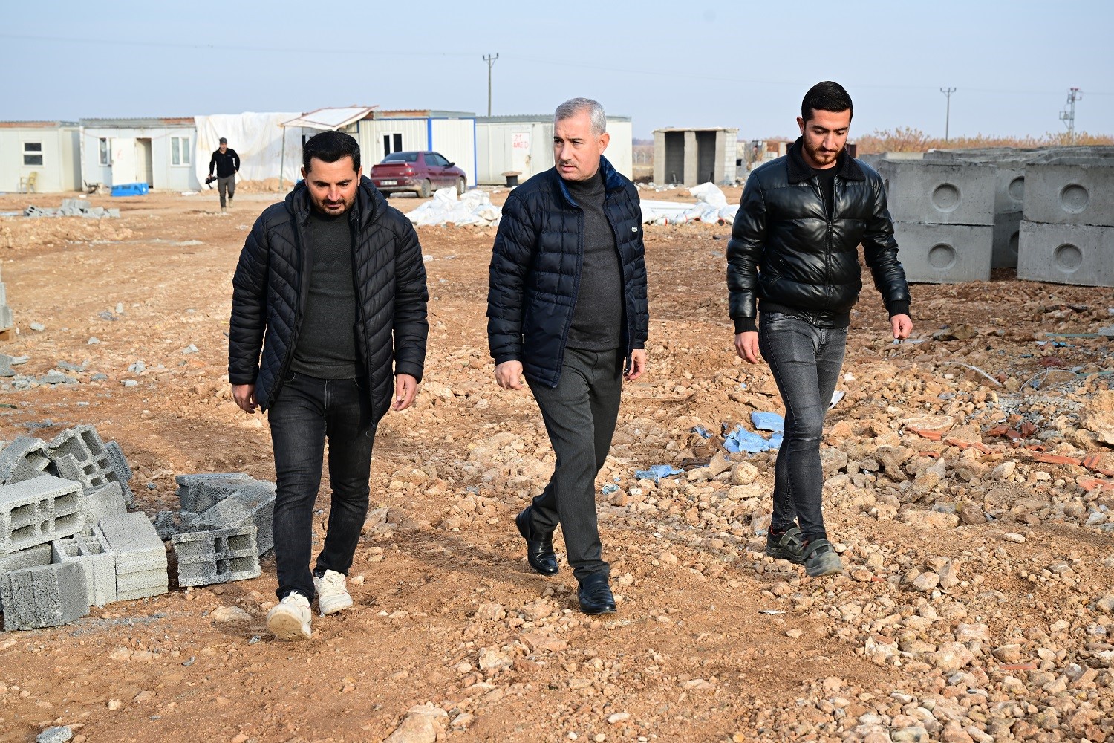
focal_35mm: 55
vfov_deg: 24.6
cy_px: 372
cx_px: 557
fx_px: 1702
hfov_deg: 36.2
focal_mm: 55
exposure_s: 1/200
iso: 125
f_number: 6.3
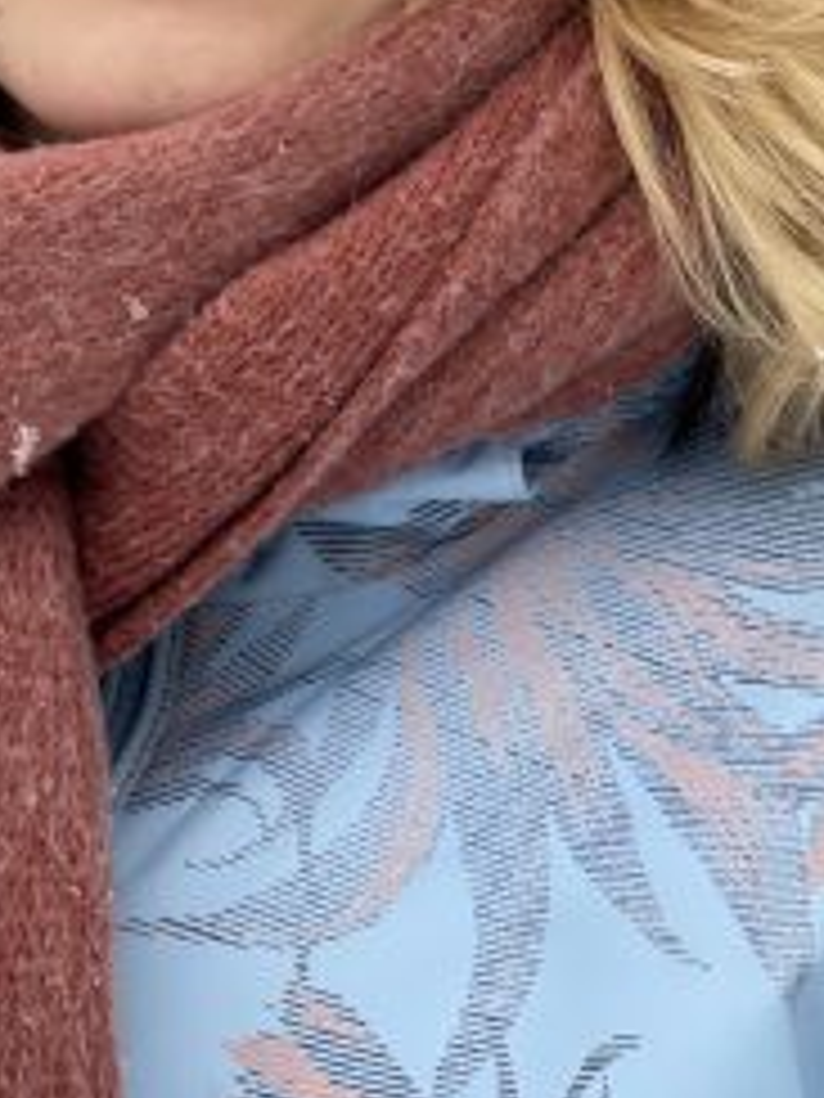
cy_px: -32
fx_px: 4063
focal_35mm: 128
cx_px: 189
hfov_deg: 11.5
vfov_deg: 15.1
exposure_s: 1/122
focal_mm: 6
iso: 25
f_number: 2
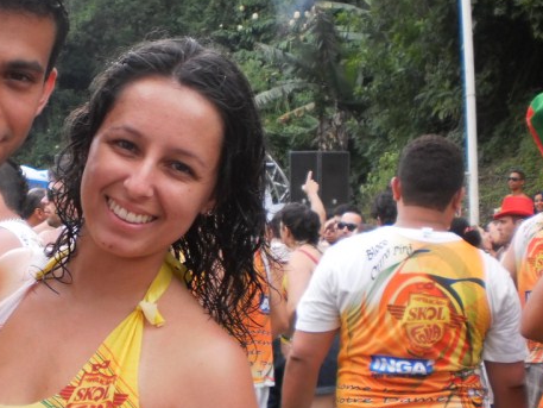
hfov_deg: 29.7
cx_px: 76
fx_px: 989
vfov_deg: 23.3
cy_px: 190
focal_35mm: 63
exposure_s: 1/125
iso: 100
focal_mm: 6.3
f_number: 3.1
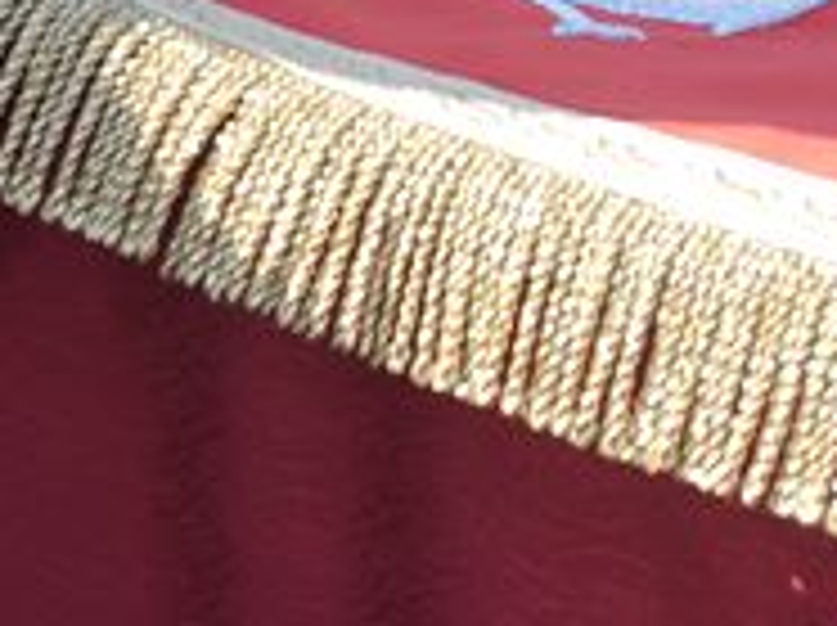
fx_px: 16740
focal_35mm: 693
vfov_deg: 2.1
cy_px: -191
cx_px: -212
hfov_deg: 2.9
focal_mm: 105
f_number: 5.6
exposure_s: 1/500
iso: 400
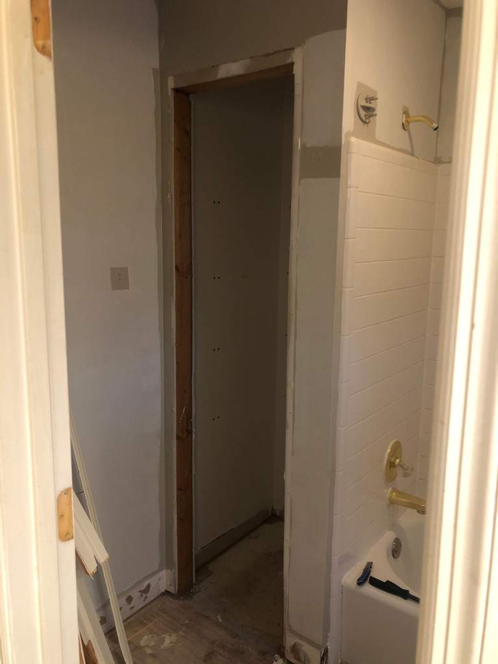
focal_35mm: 28
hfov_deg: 49.7
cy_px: 332
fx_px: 537
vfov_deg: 63.4
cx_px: 249
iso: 100
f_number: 1.8
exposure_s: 1/13
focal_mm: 3.99
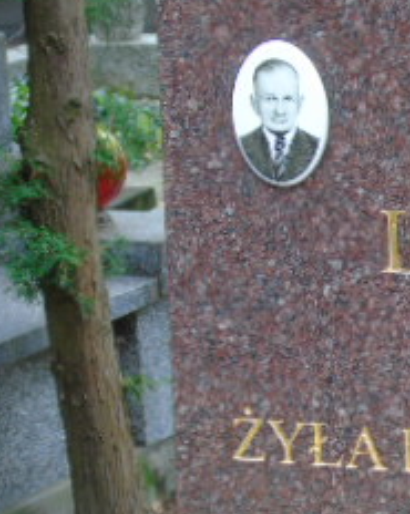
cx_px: 643
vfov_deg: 6.6
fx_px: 4423
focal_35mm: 291
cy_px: 445
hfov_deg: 5.3
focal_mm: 19
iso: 100
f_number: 4.4
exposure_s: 1/30
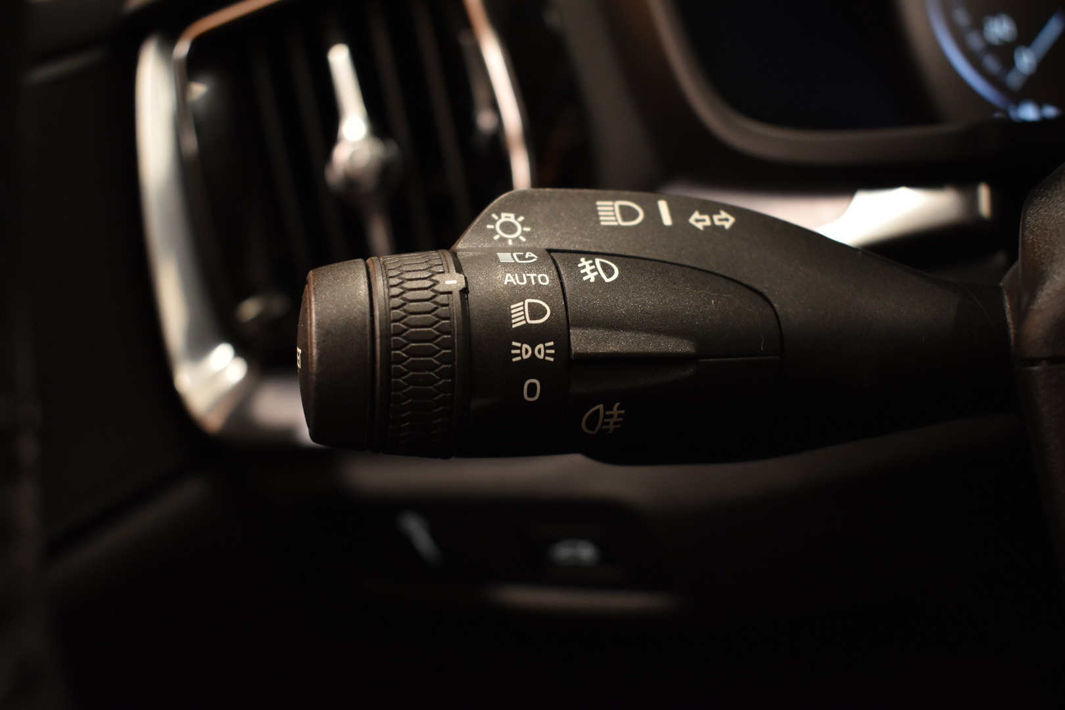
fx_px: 1065
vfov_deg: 36.9
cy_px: 355
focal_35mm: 36
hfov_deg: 53.1
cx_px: 532
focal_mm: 24
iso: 900
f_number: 3.8
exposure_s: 1/40
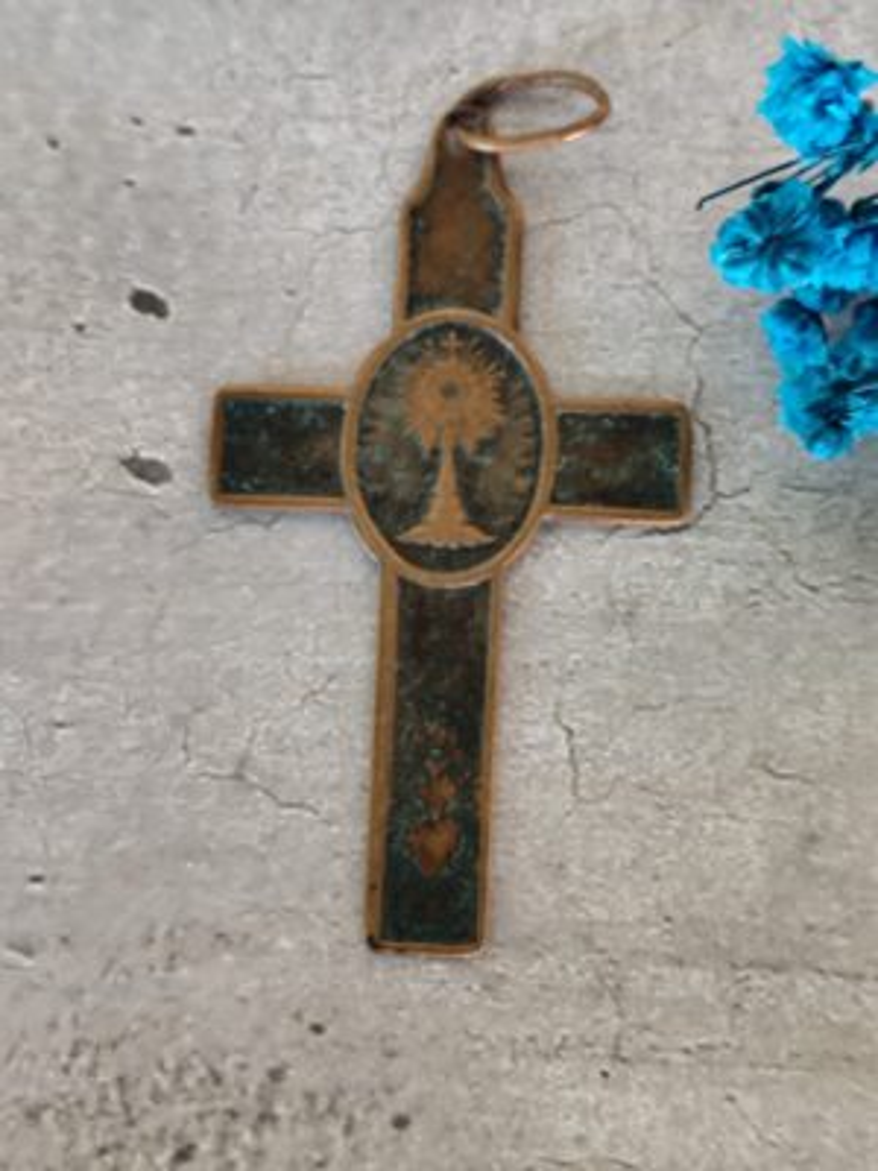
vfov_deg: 21.1
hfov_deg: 15.9
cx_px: 439
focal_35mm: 93
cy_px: 586
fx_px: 3145
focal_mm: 6.19
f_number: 1.65
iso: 320
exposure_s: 1/25
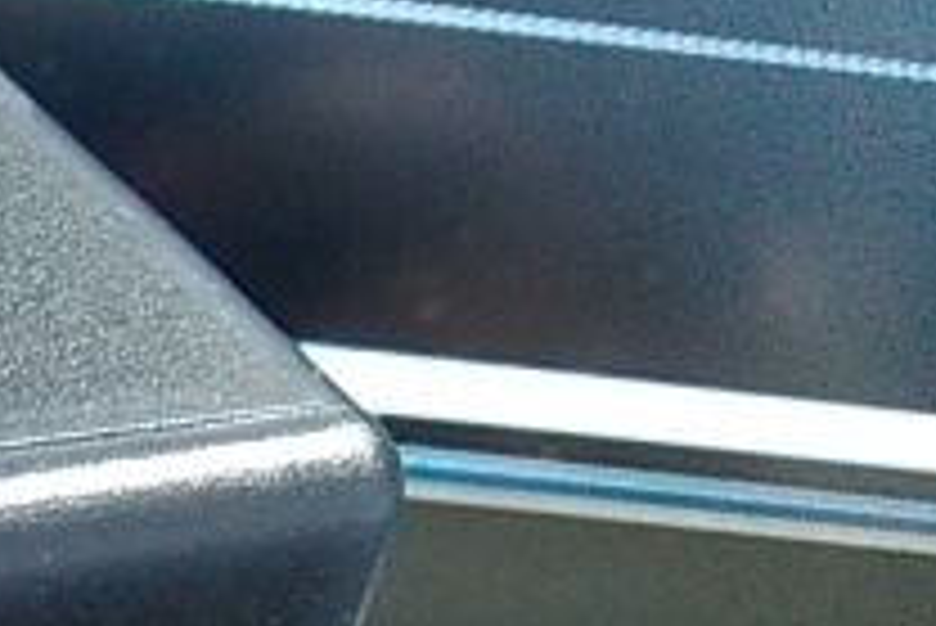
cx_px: -432
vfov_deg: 13.7
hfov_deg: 18.9
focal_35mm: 96
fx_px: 2498
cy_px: 820
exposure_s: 1/7.78
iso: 800
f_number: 2.4
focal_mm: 4
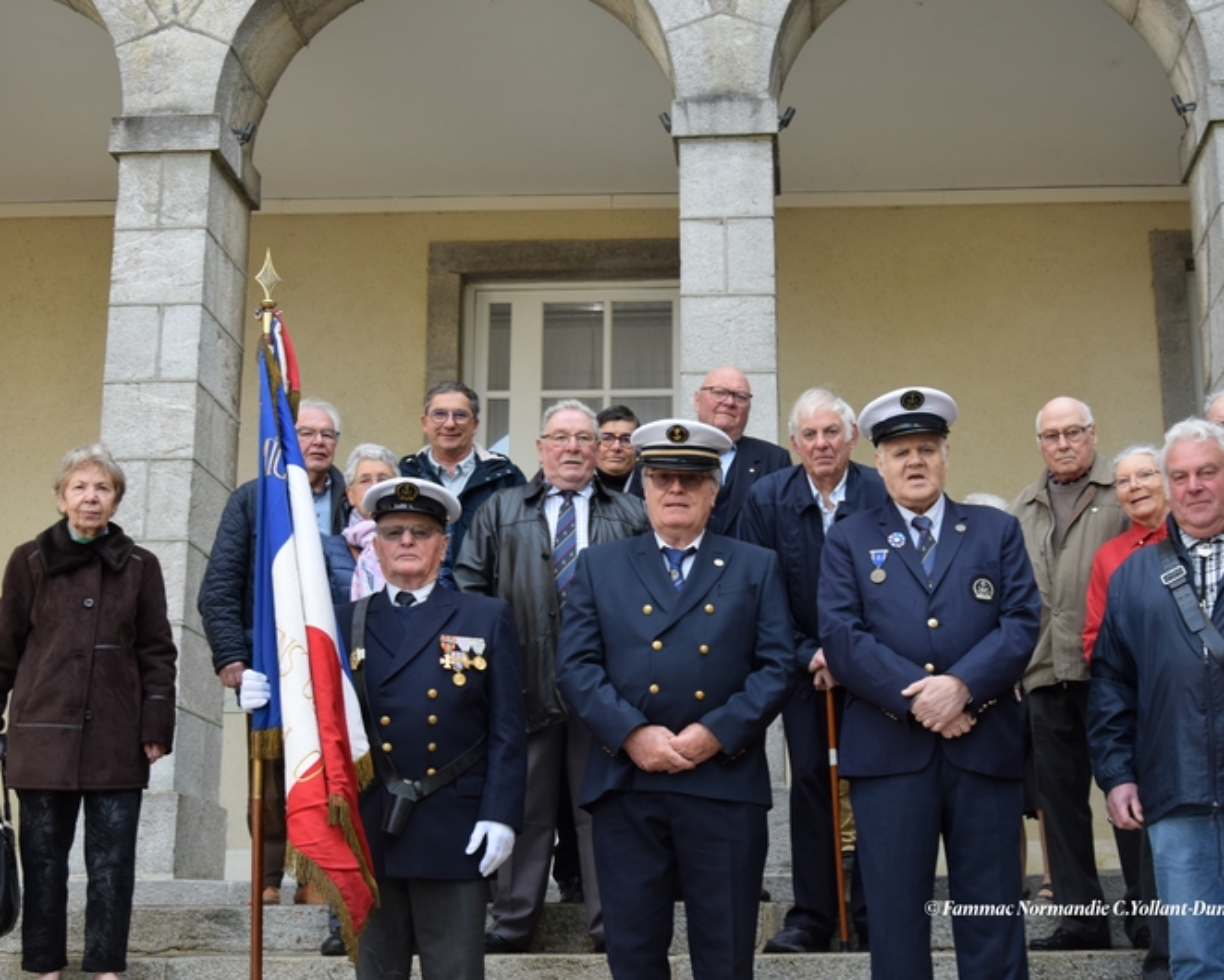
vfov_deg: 29.7
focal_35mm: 51
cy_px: 489
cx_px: 714
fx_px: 1848
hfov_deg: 36.6
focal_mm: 30
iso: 400
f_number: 6.3
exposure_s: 1/160
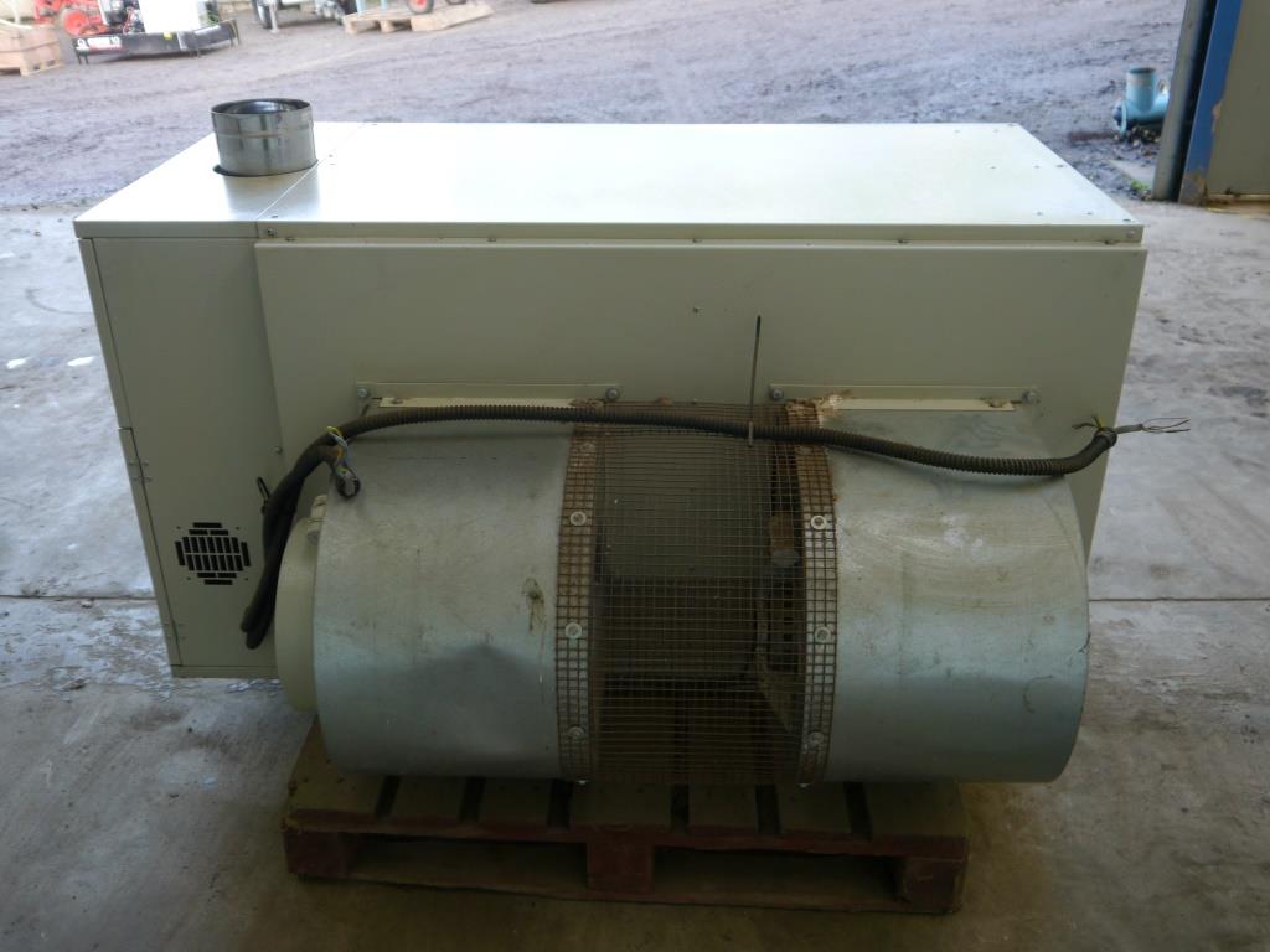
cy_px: 476
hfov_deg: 54.0
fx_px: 1247
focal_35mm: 34
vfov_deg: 41.8
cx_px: 635
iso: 320
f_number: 4
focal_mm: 17
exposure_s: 1/60
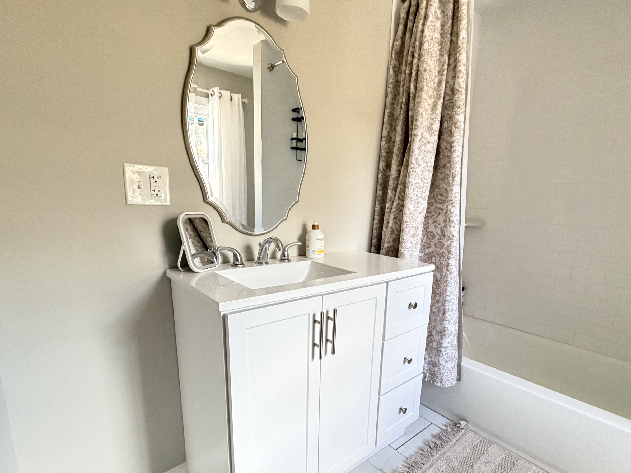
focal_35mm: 18
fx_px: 328
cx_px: 341
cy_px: 275
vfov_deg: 71.1
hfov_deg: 87.6
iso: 500
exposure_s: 1/60
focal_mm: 2.22
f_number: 2.2
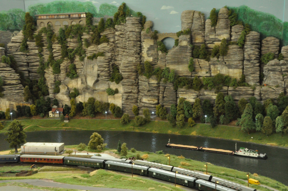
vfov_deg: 31.8
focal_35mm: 42
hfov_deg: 46.4
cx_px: 144
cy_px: 96
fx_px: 336
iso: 3200
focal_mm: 28
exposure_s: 1/2
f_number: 25
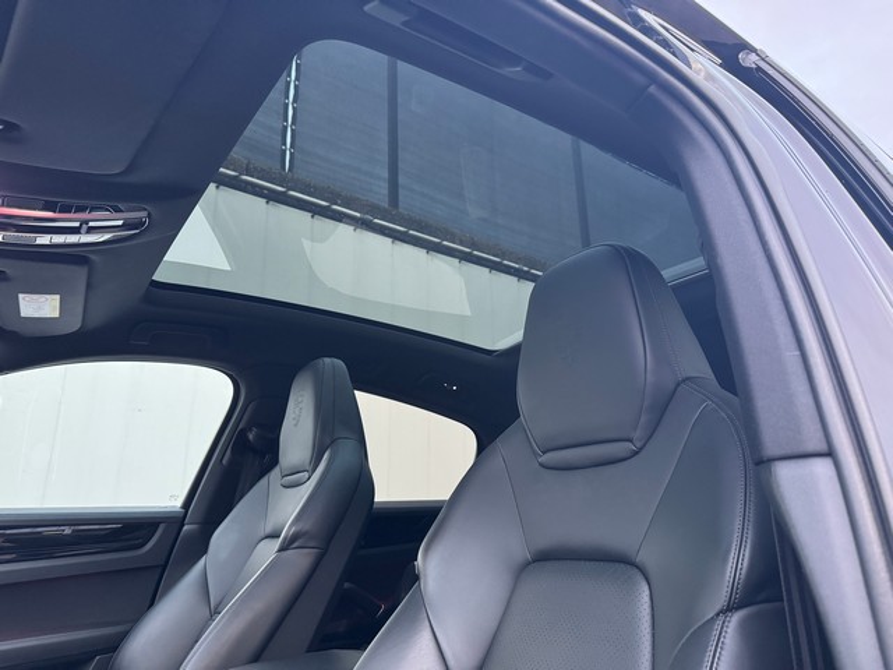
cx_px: 446
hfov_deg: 71.6
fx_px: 619
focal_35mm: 24
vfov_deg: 56.8
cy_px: 335
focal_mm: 6.76
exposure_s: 1/60
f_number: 1.78
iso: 640
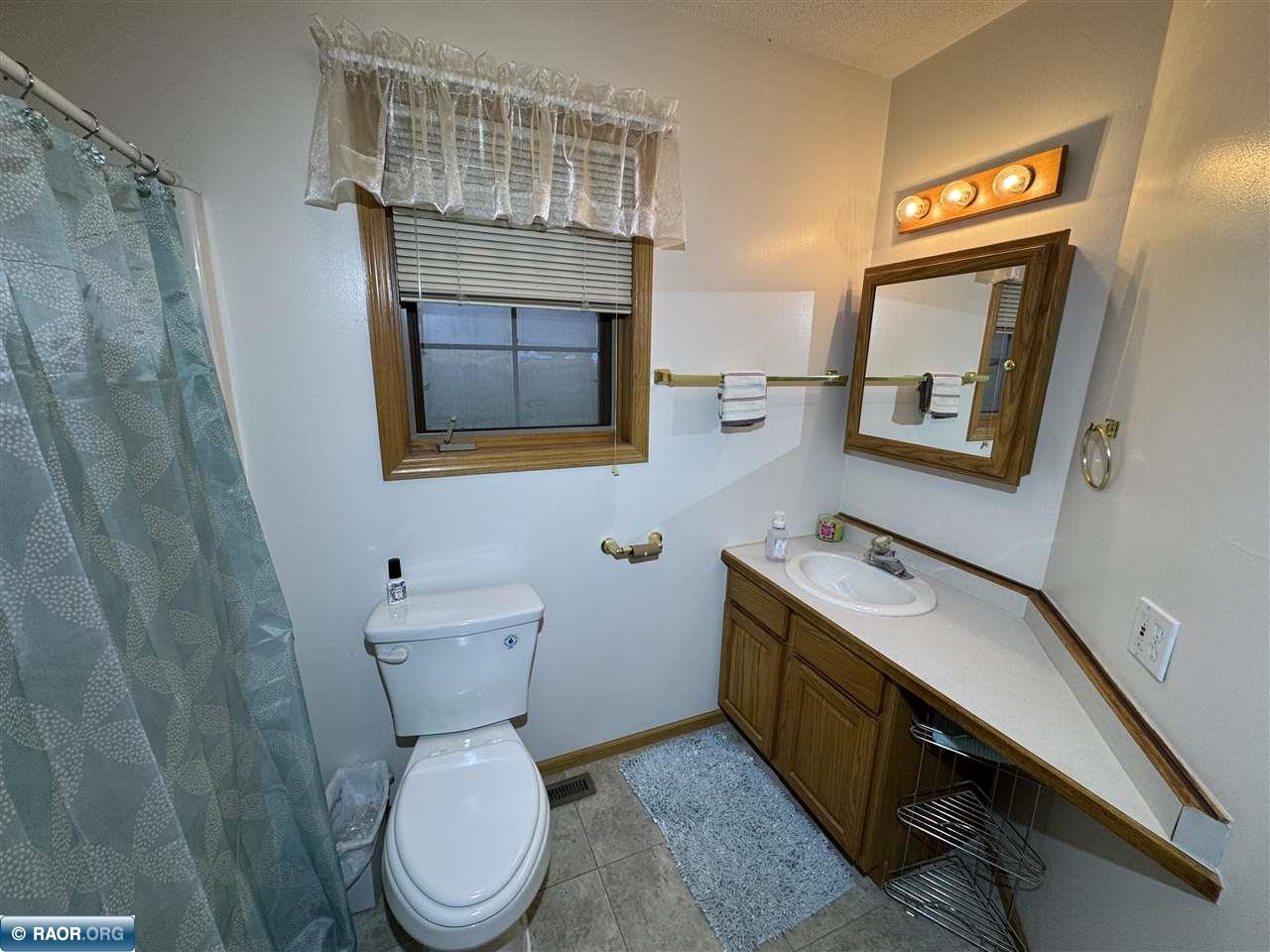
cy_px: 476
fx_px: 514
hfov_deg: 102.1
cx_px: 635
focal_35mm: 14
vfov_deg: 85.7
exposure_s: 1/120
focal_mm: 2.22
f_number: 2.2
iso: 100
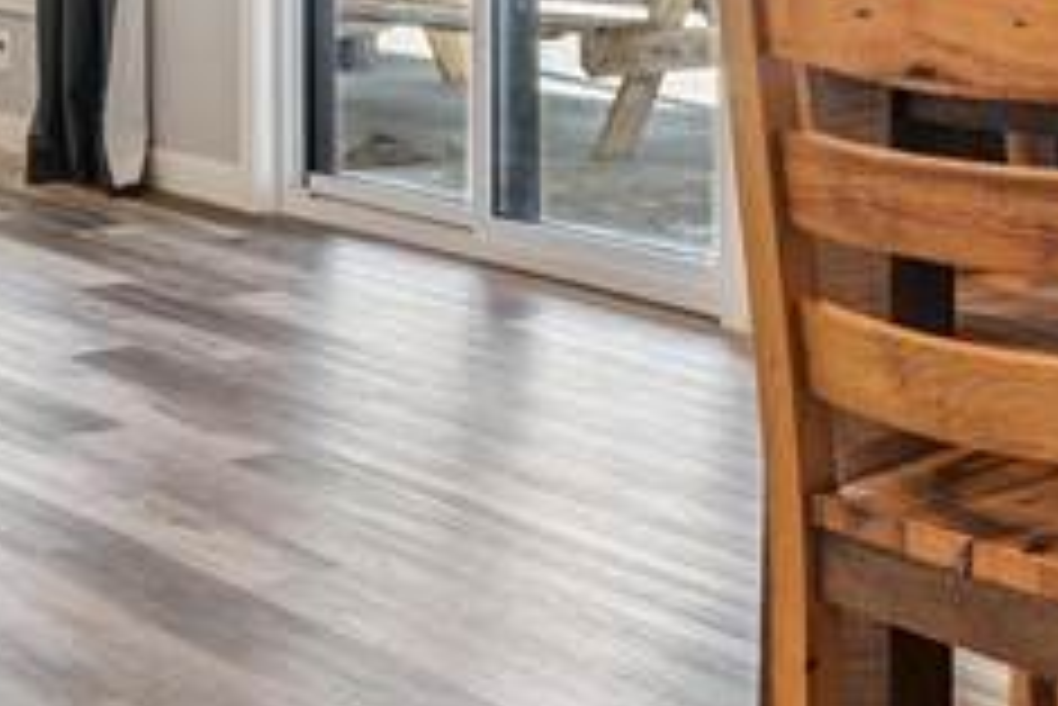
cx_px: 396
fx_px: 2558
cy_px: -214
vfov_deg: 15.0
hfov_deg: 23.3
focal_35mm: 87
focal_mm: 16
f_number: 9
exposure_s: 1/25
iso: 400
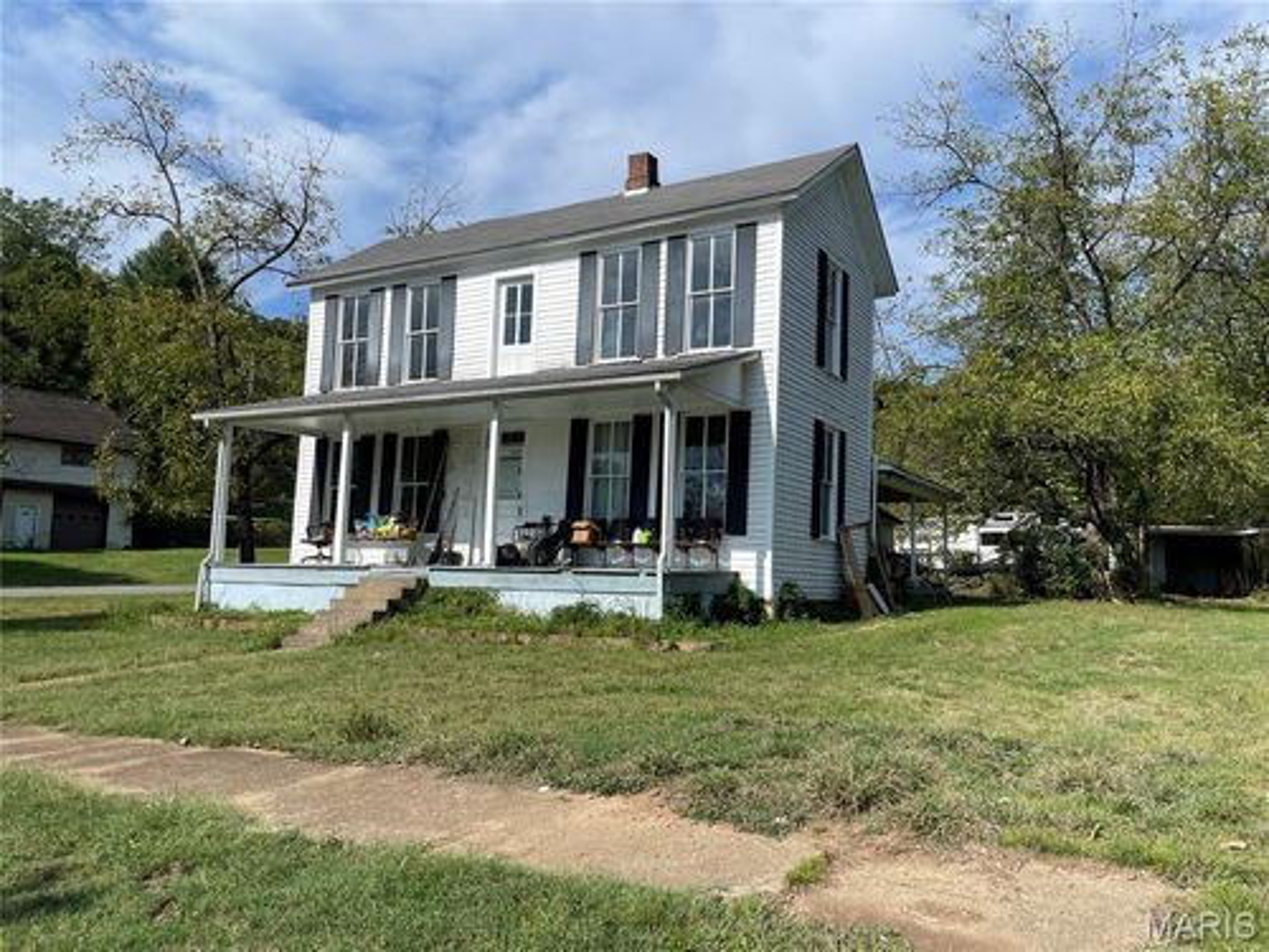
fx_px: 953
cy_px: 476
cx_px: 634
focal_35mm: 26
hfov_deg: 67.3
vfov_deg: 53.1
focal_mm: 4.2
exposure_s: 1/4132
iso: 32
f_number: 1.6
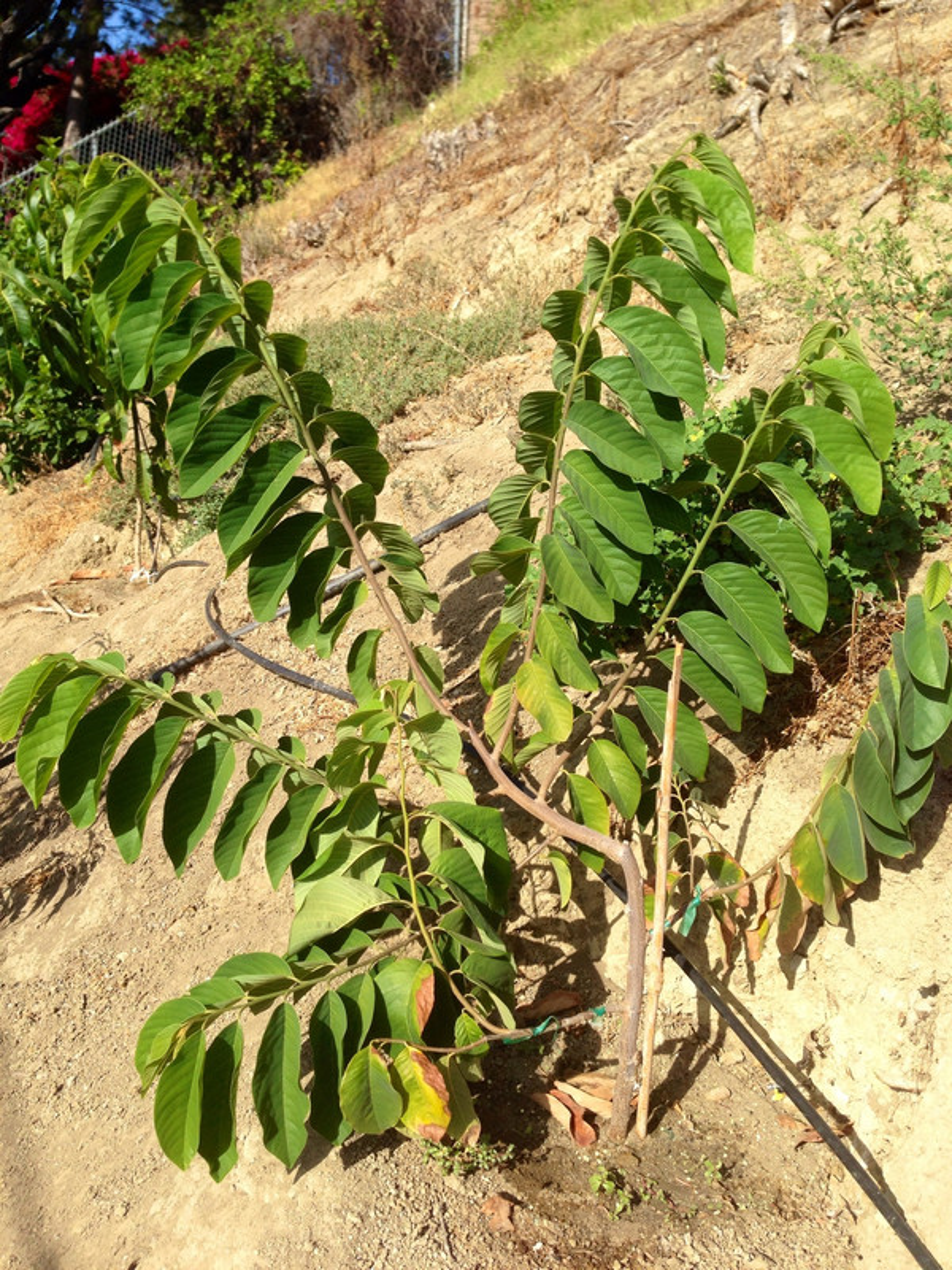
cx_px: 476
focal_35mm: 33
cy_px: 635
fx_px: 1210
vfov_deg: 55.4
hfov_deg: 42.9
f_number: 2.4
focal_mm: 4.12
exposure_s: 1/1323
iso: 50
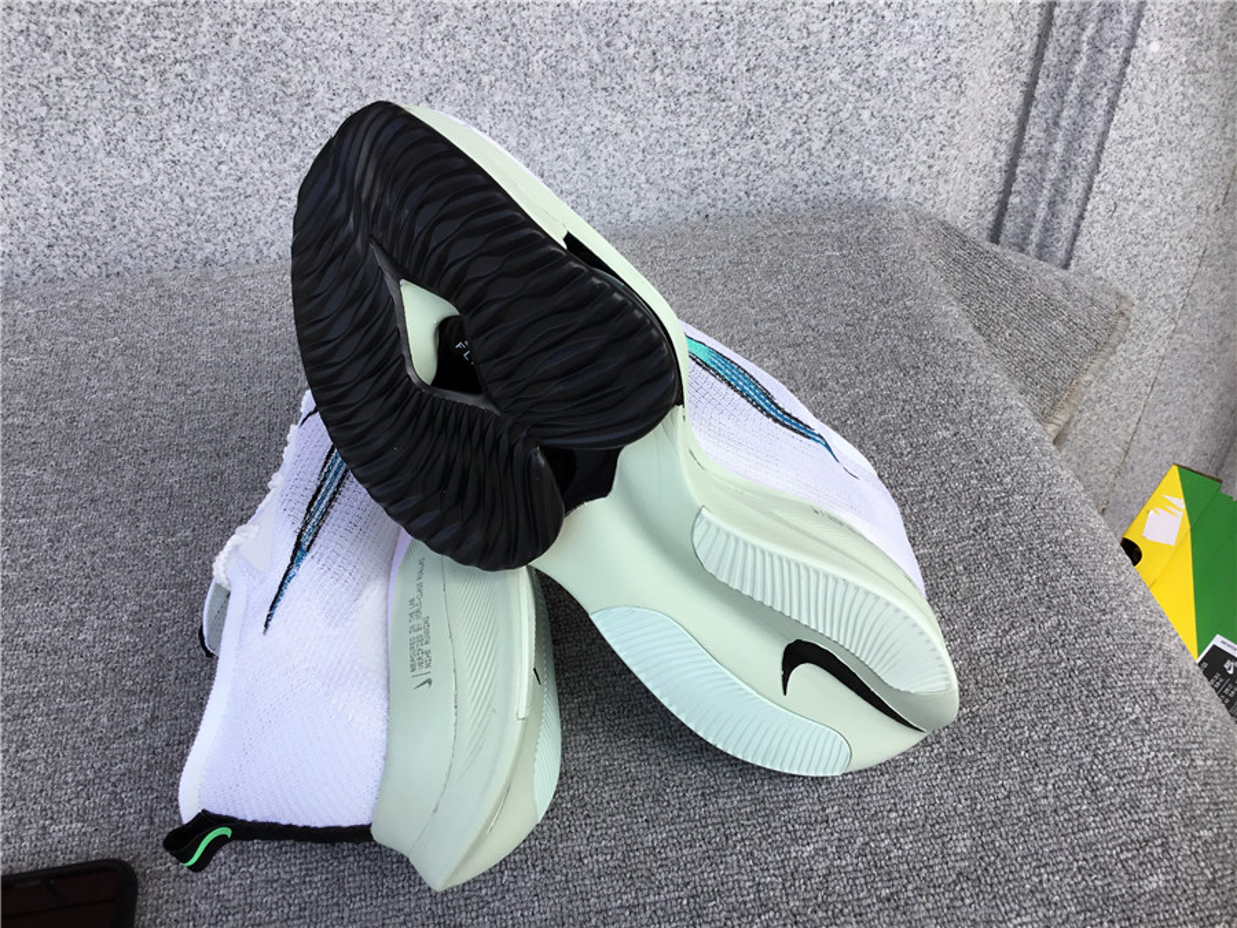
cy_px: 464
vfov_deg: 45.4
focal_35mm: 31
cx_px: 618
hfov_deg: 58.4
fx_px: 1108
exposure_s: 1/218
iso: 25
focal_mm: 3.3
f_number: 2.4
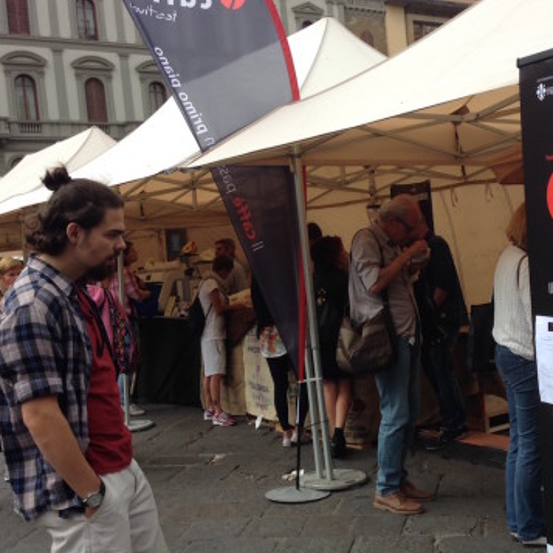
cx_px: 372
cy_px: 280
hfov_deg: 34.3
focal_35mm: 49
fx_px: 886
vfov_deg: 34.7
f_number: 2.4
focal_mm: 4.12
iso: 50
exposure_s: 1/157
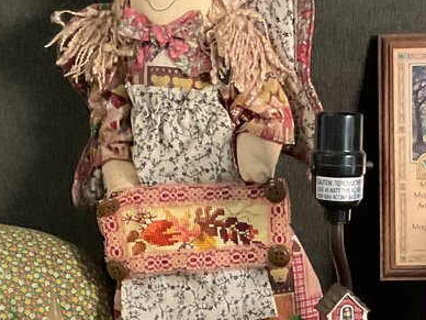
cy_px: 496
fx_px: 1391
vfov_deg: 12.4
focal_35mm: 113
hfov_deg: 17.3
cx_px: 346
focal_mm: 3
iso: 250
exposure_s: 1/60
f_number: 1.8
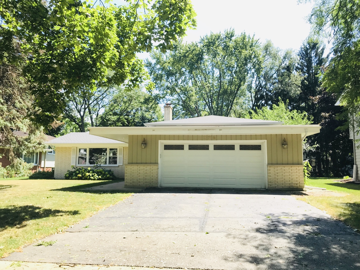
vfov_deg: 49.7
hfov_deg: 63.4
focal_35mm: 28
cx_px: 180
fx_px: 291
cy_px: 135
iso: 20
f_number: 1.8
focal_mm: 3.99
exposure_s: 1/613
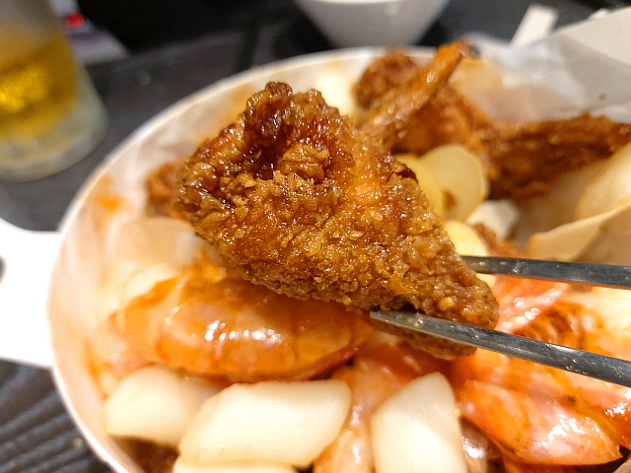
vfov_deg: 54.9
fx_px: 456
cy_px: 236
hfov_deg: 69.4
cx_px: 316
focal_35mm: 25
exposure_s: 1/24
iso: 250
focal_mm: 4.58
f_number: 2
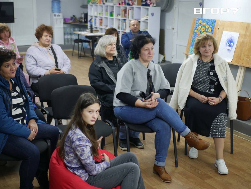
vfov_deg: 29.1
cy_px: 94
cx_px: 126
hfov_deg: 38.2
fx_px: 363
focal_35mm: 50
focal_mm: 25
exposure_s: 1/60
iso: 320
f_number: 1.7
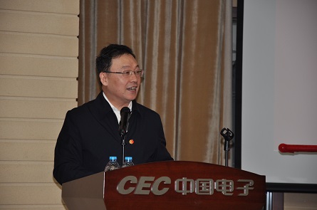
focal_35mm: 158
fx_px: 1384
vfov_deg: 8.7
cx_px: 158
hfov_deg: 13.1
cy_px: 105
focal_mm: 105
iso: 400
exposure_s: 1/60
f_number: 5.6
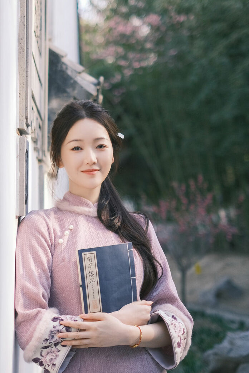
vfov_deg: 25.3
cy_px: 166
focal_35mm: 80
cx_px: 85
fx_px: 829
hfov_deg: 17.0
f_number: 1.4
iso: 1000
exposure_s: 1/2200
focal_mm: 35
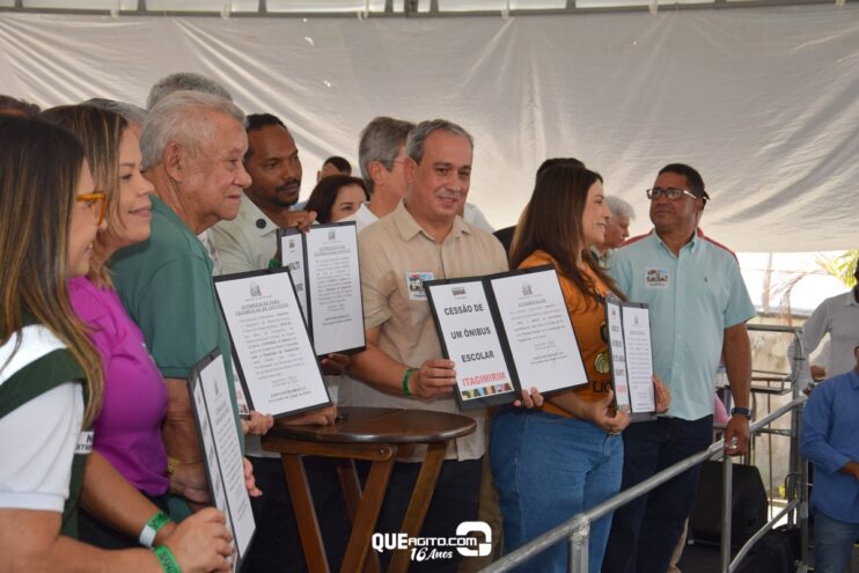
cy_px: 286
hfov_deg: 29.9
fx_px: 1611
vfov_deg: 20.2
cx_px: 430
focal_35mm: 68
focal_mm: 45
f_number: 5.6
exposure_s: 1/125
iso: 200
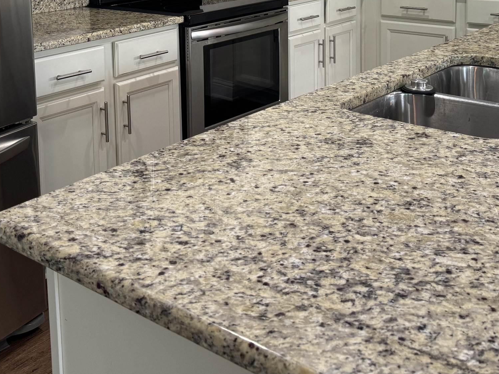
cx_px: 197
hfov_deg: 38.7
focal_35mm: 49
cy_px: -4
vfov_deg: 27.8
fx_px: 706
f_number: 1.78
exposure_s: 1/60
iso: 125
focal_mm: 6.76
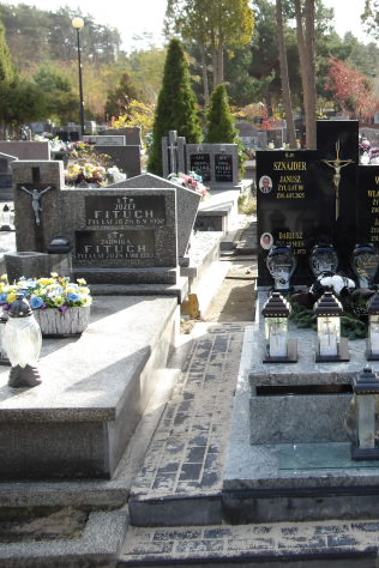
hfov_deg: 22.3
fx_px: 932
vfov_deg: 33.9
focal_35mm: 59
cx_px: 356
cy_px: 285
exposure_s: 1/214
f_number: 3.7
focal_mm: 7.6
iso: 100
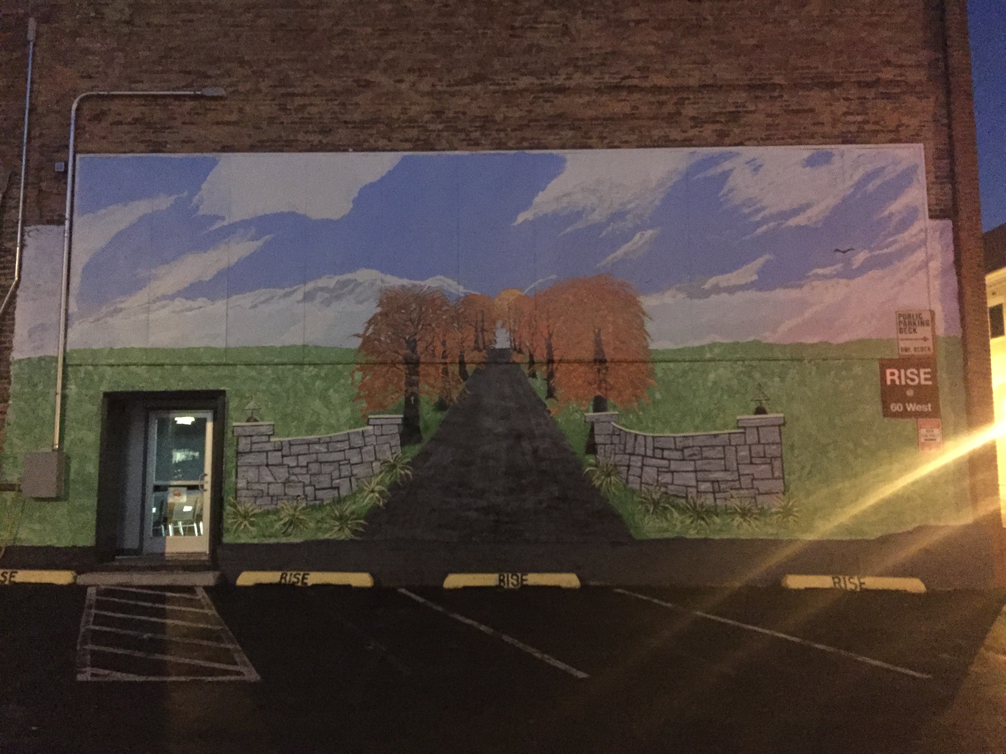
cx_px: 503
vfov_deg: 48.2
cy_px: 377
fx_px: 843
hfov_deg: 61.7
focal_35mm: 29
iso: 1600
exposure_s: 1/15
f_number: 2.2
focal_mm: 4.15
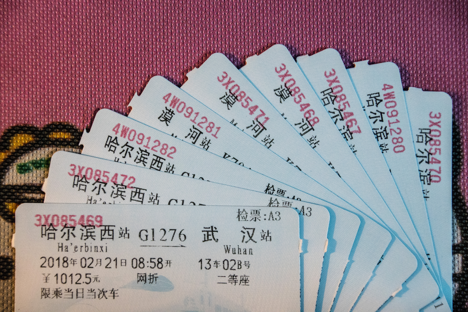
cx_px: 234
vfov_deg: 10.8
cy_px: 156
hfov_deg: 16.1
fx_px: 1651
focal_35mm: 127
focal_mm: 85
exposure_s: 1/60
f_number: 5.3
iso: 3200
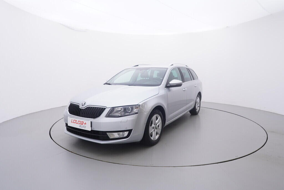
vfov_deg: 56.2
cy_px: 95
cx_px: 142
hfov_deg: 77.3
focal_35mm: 22
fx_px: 178
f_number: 5
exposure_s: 1/80
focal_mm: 15
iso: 200
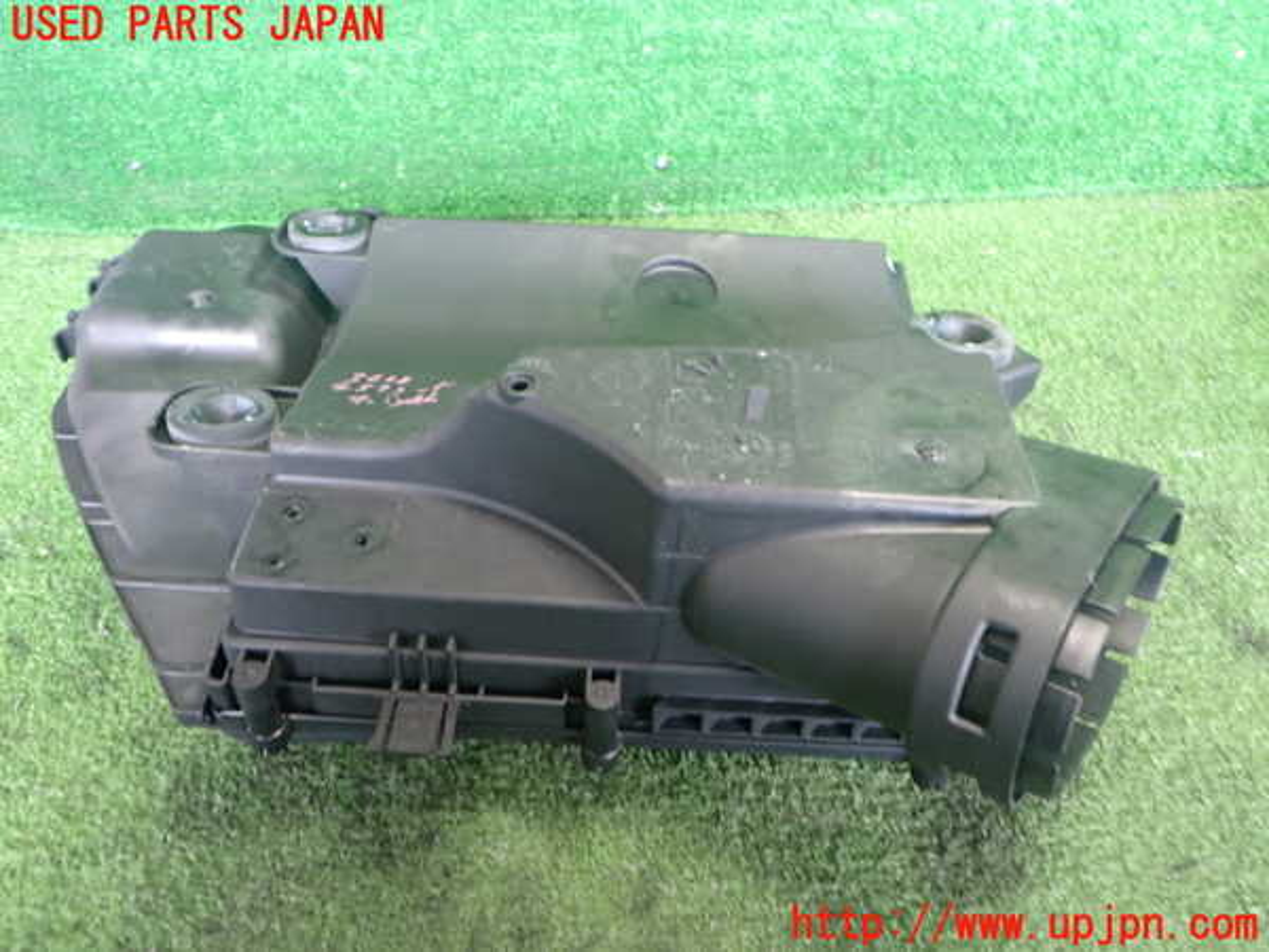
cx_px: 634
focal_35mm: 30
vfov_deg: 46.8
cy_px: 476
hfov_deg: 60.0
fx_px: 1100
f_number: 2.3
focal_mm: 5.4
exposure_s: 1/30
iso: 500
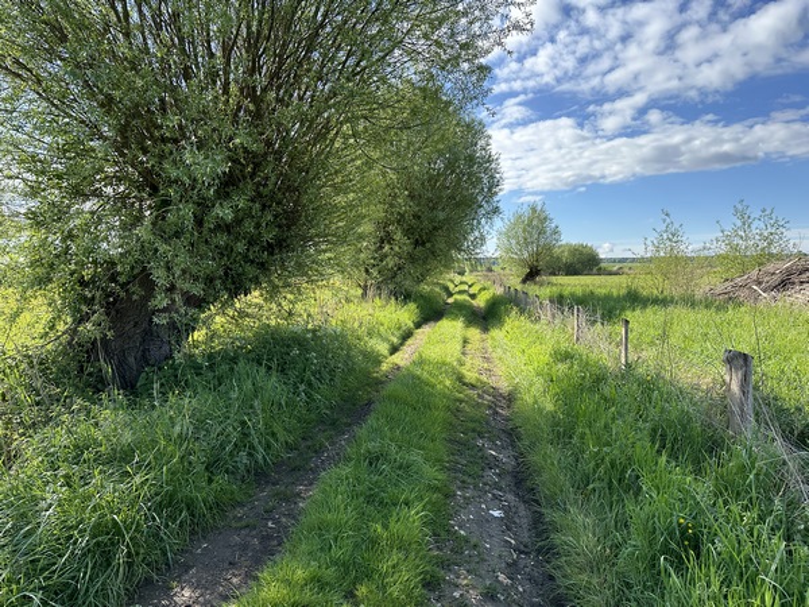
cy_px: 304
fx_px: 561
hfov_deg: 71.6
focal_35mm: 24
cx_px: 404
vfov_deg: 56.8
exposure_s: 1/1779
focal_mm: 6.86
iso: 80
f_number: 1.78
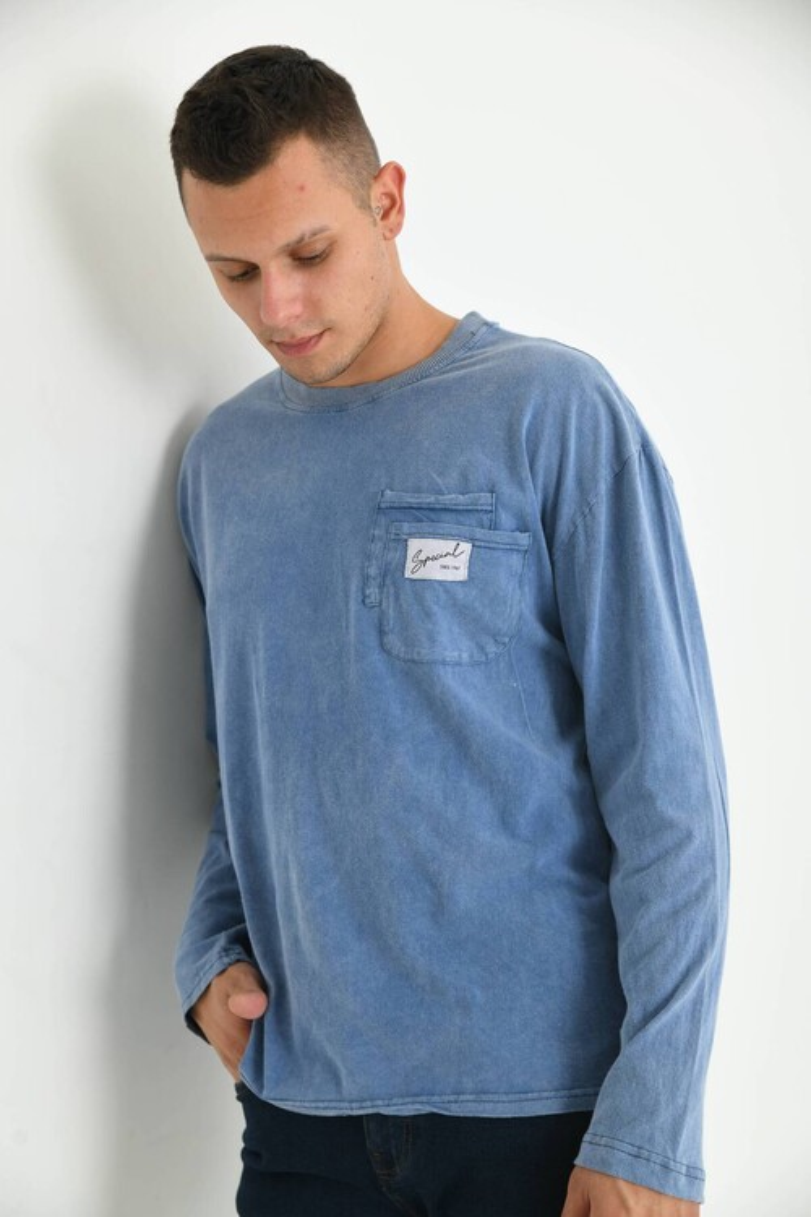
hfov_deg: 21.9
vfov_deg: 32.4
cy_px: 608
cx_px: 406
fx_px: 2095
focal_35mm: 62
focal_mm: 62
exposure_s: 1/125
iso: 160
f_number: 5.6
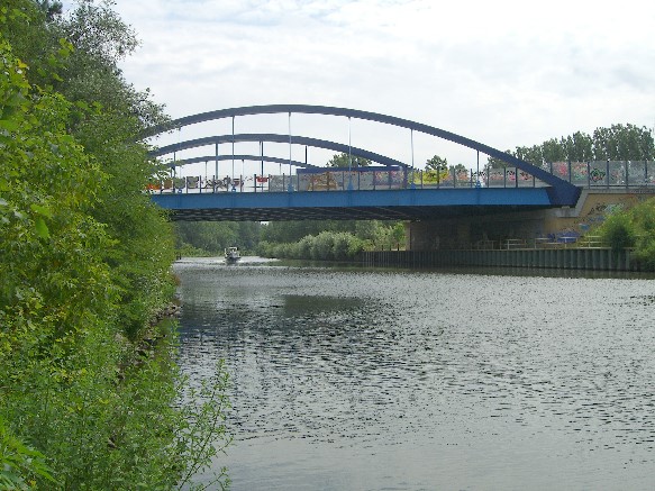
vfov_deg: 37.7
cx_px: 328
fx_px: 719
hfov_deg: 49.0
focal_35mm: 38
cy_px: 246
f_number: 8
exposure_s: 1/200
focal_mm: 7.9
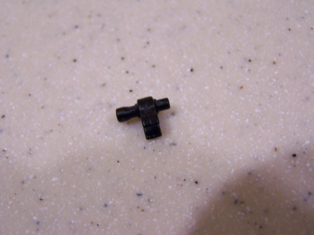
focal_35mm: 51
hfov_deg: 37.5
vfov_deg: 28.6
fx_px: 463
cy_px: 118
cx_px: 157
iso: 140
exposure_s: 1/20
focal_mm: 8.5
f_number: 3
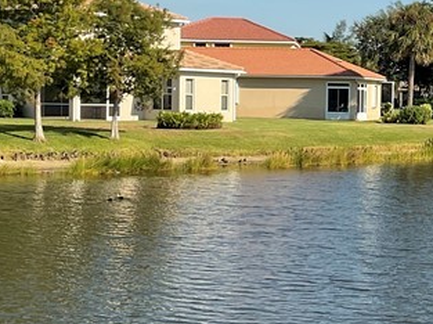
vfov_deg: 15.5
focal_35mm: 95
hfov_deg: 20.0
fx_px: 1187
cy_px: 125
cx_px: 441
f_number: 1.8
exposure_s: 1/1675
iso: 16
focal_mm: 3
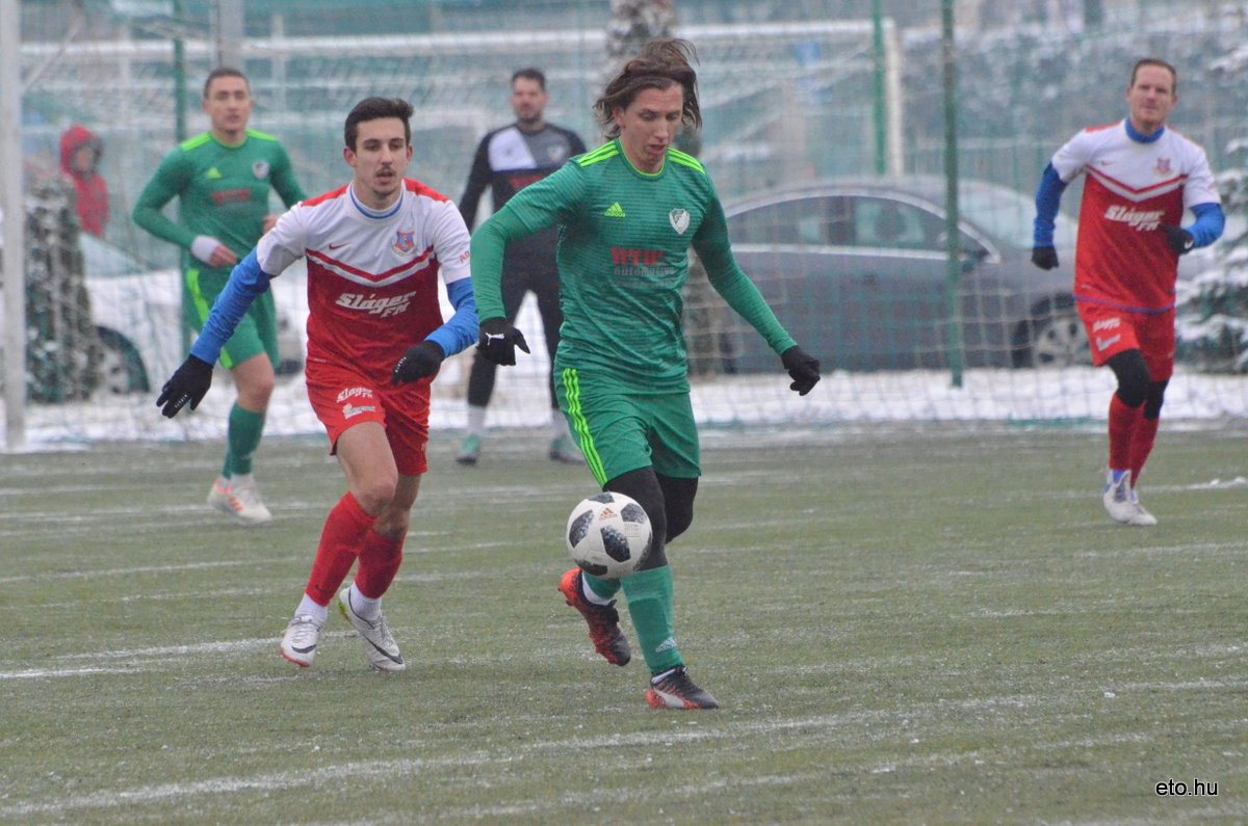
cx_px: 624
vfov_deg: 3.0
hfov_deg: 4.6
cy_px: 413
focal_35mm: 450
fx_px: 15569
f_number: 8
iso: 6400
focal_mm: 300
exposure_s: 1/3200
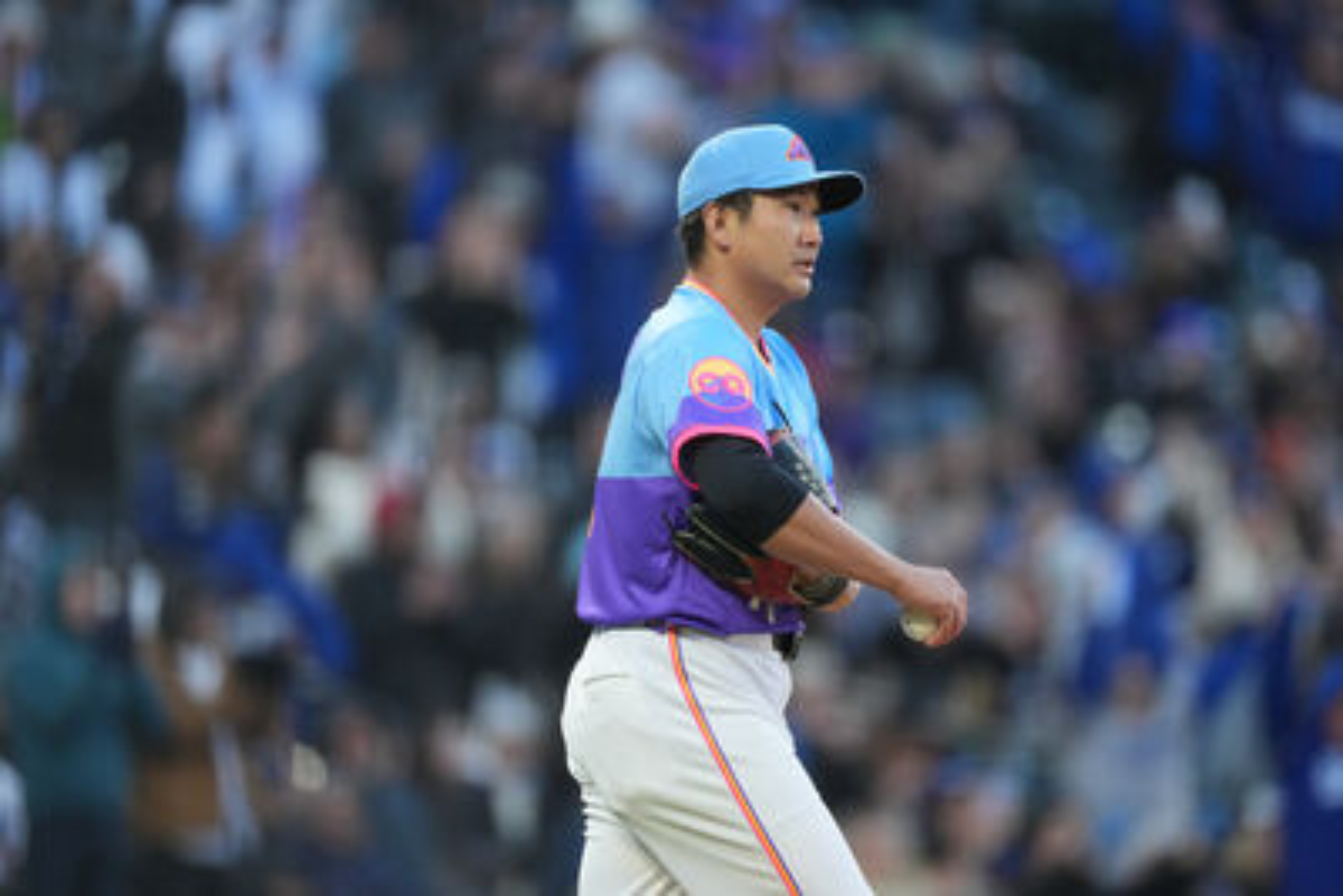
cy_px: 448
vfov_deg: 2.3
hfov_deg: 3.4
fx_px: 22390
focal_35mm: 600
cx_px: 672
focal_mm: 600
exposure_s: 1/2000
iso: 4000
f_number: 4
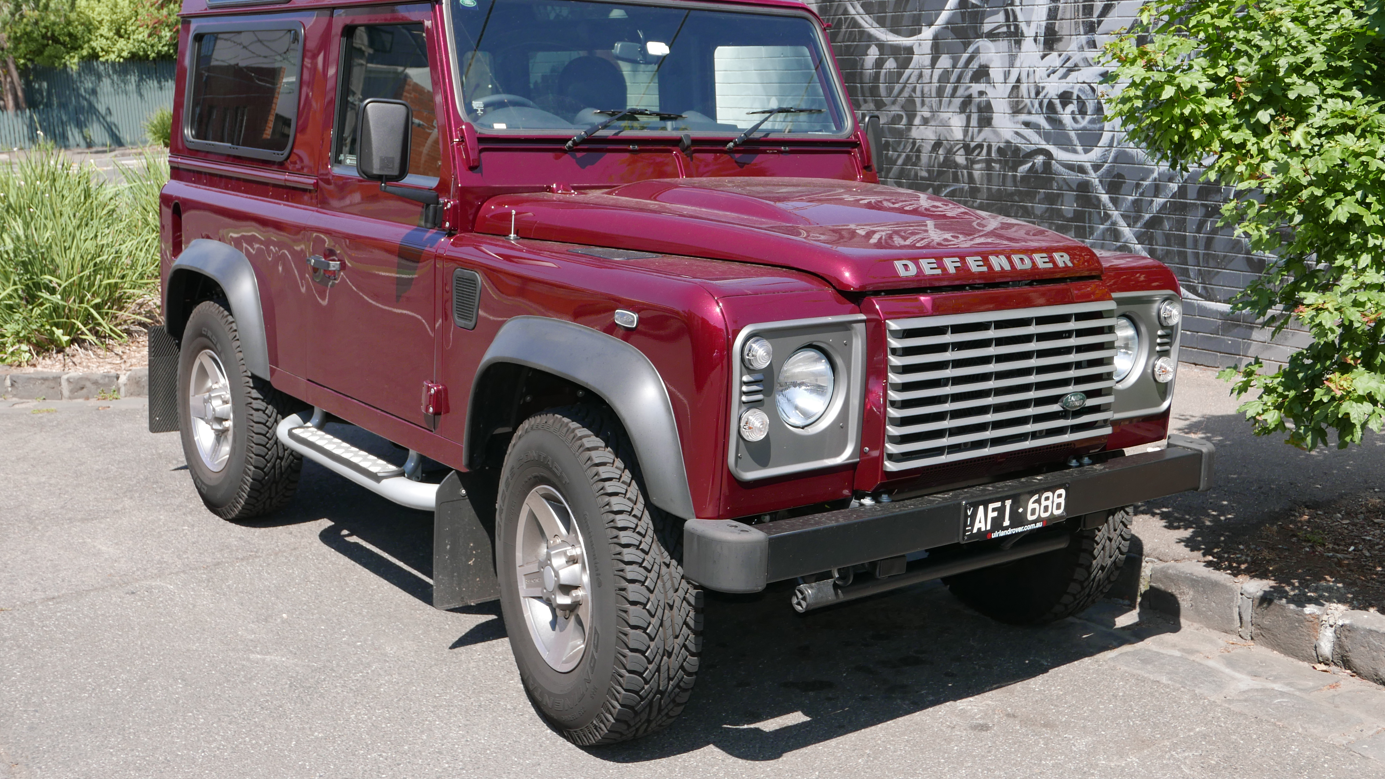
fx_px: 1542
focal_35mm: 42
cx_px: 692
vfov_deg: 28.3
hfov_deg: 48.4
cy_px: 333
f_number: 5.6
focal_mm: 17.9
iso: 200
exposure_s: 1/400
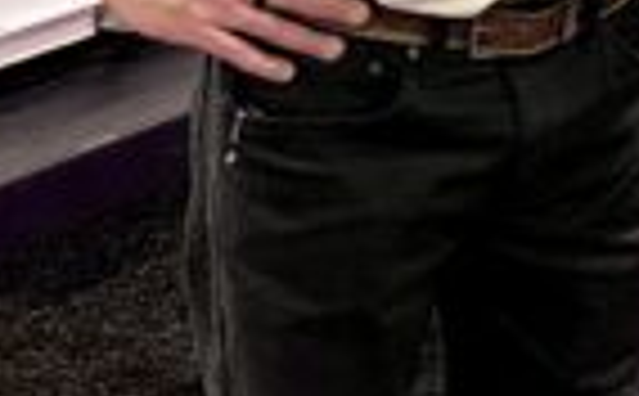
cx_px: 1832
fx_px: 3197
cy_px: -668
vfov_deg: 6.6
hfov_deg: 9.4
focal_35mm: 184
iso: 250
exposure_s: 1/60
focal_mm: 6.86
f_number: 1.78
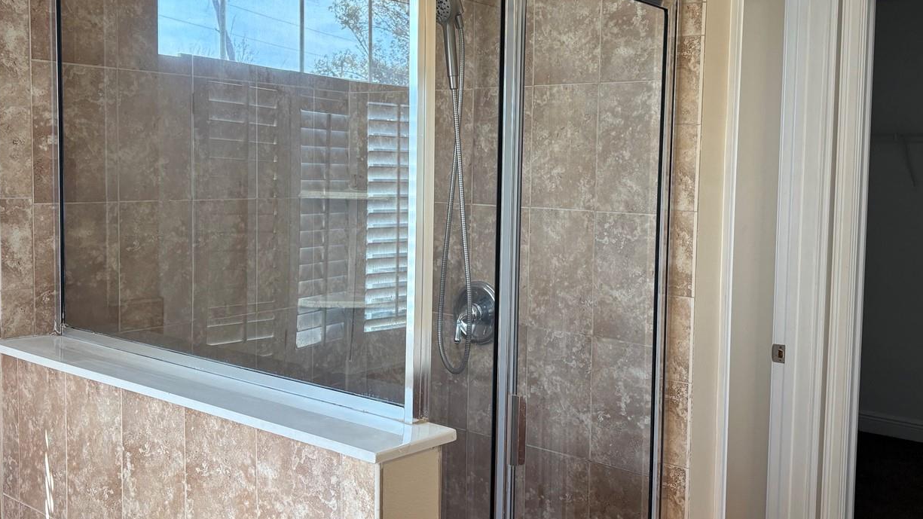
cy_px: 217
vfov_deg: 31.9
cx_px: 513
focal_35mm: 37
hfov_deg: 53.9
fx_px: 906
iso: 64
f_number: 1.6
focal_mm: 5.96
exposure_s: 1/204
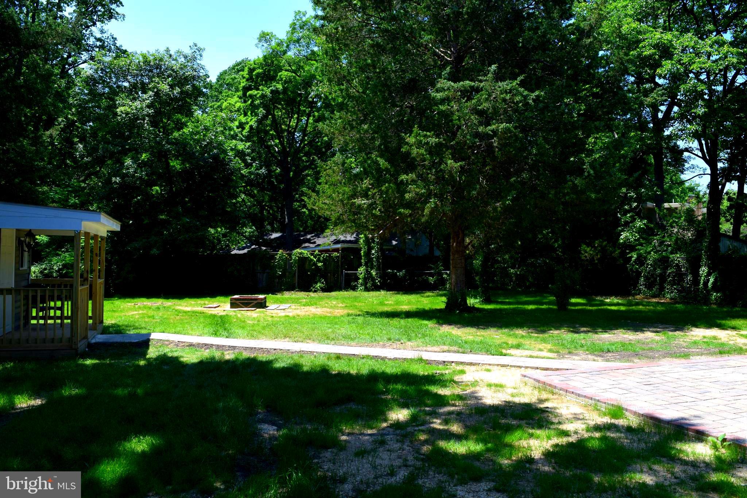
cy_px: 249
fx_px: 560
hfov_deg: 67.4
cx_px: 374
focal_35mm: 27
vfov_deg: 47.9
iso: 400
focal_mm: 18
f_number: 10
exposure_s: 1/320
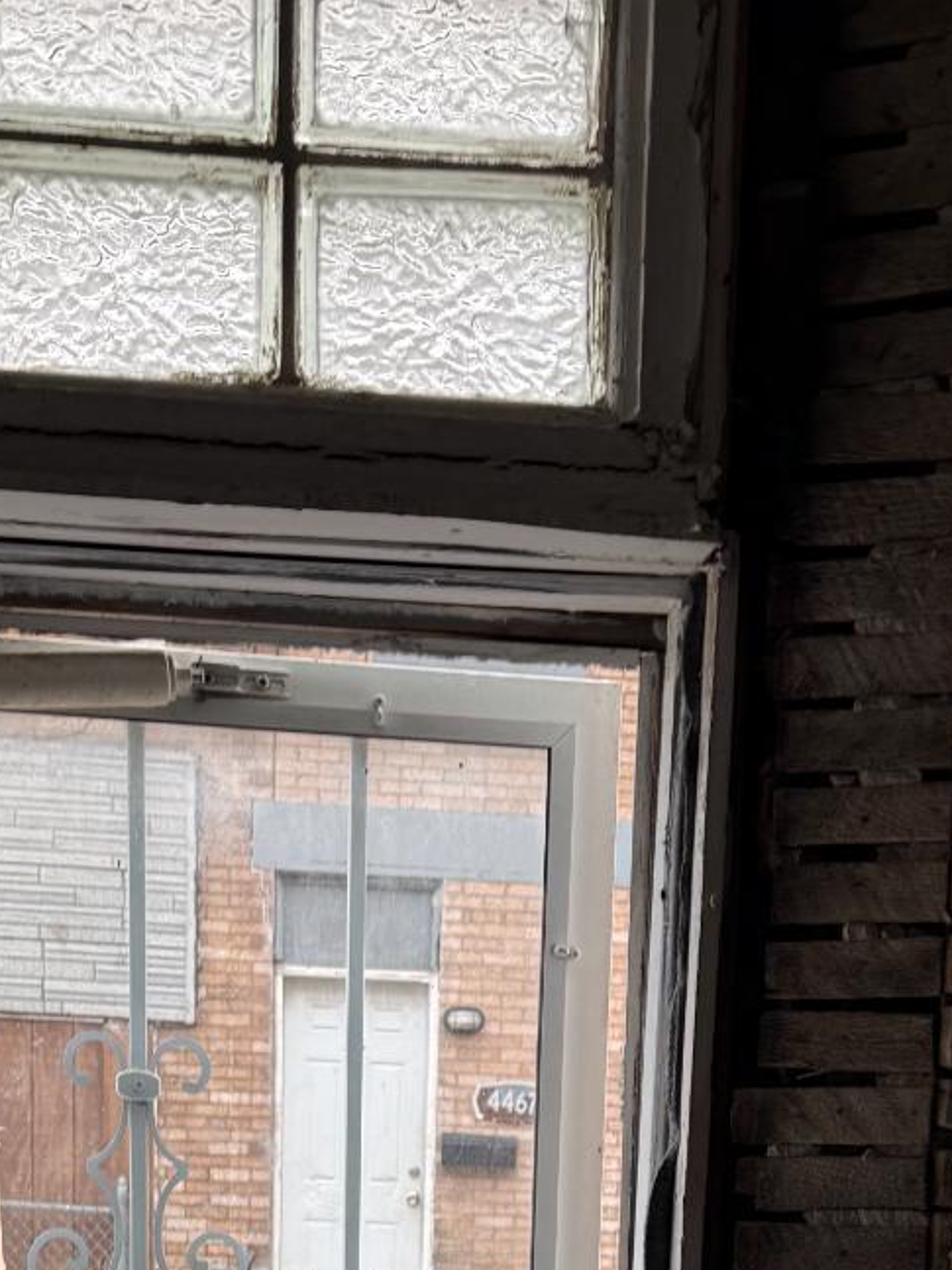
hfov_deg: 25.6
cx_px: 538
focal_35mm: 57
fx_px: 2091
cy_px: 1409
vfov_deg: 30.2
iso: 80
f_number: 1.78
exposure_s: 1/120
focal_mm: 6.76
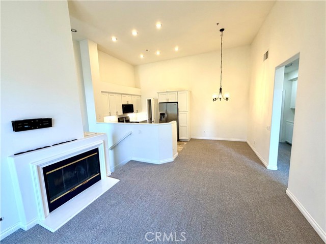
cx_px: 163
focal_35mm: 14
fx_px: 132
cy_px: 122
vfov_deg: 85.7
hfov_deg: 102.1
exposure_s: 1/120
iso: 160
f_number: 2.2
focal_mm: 2.22
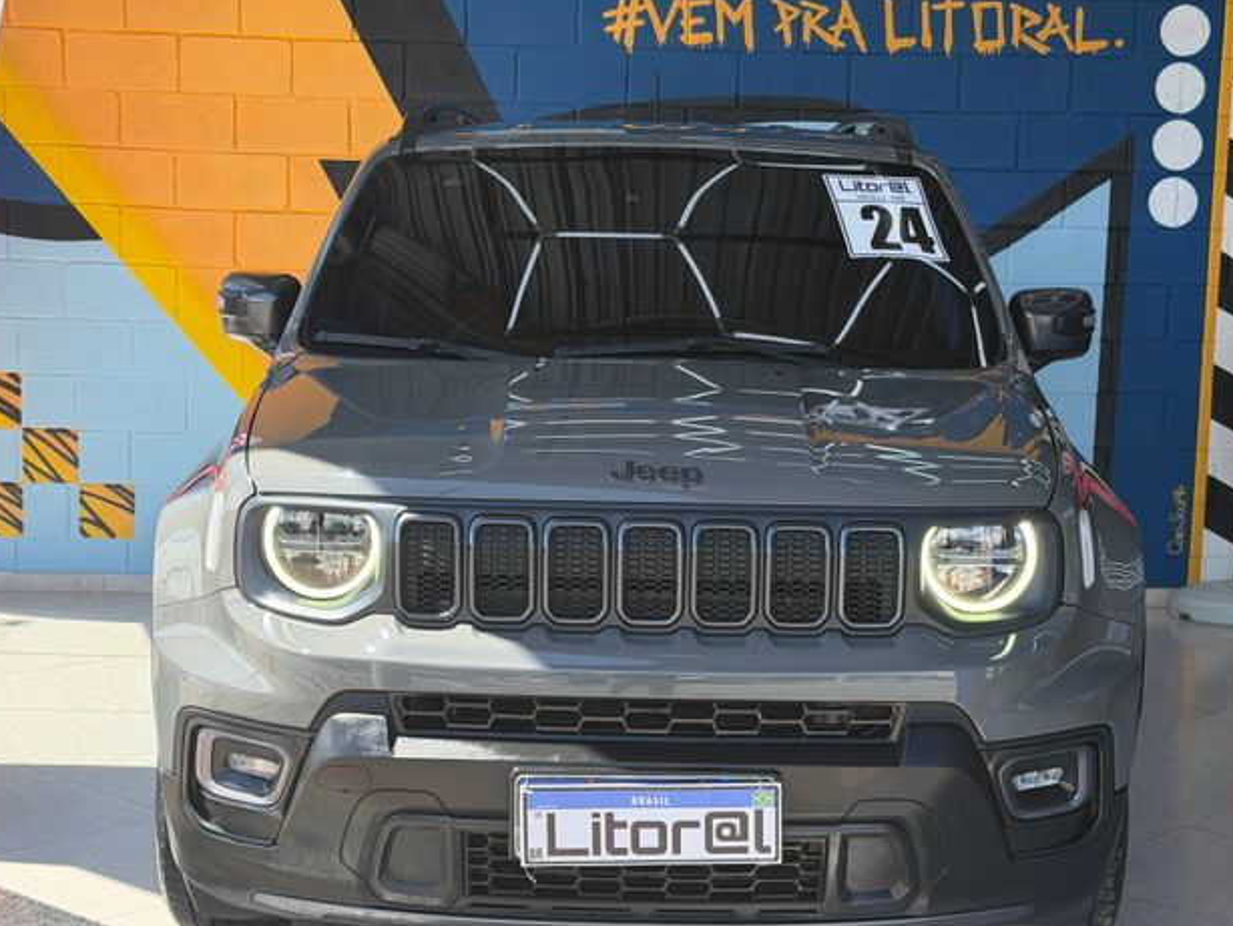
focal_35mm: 60
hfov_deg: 32.1
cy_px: 526
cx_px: 681
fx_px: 2138
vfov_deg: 24.4
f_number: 1.78
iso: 100
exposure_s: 1/1403
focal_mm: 6.76
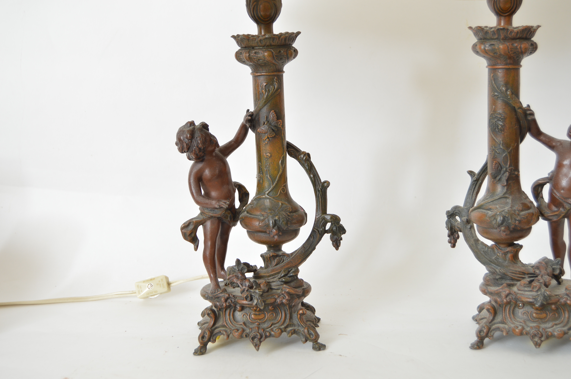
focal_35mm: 51
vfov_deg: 26.4
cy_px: 190
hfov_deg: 38.9
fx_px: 808
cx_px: 286
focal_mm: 34
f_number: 5
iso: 200
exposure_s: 1/125
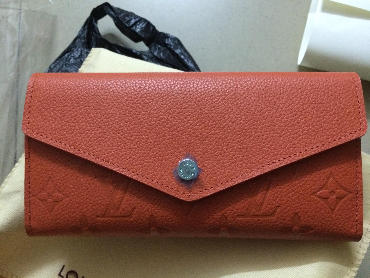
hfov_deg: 61.7
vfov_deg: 48.2
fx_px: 310
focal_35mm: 29
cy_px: 139
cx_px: 185
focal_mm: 4.15
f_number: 2.2
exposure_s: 1/17
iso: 640
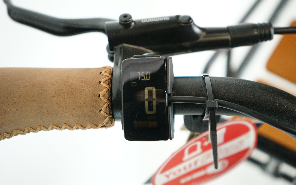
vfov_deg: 18.1
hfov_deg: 28.6
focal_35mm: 72
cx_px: 148
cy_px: 88
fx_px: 581
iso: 4000
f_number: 5.6
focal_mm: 70
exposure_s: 1/200
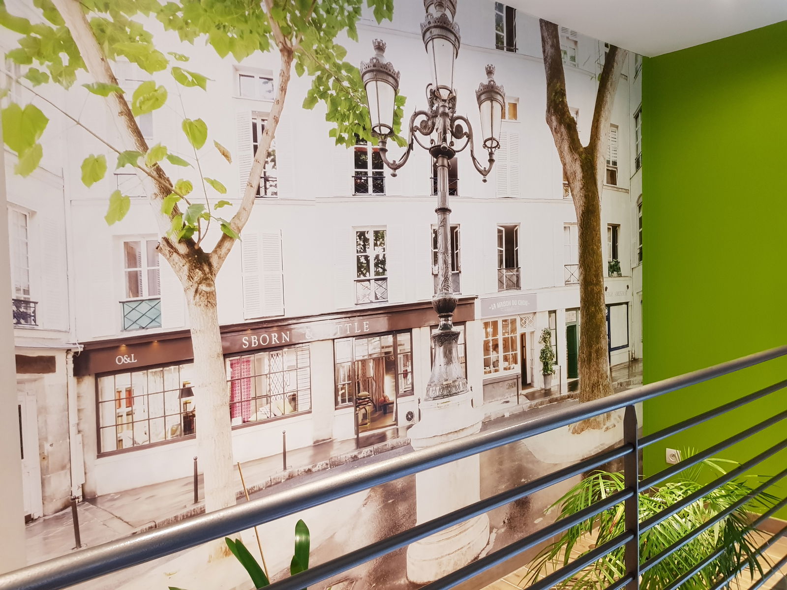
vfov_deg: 53.1
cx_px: 394
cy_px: 295
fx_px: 591
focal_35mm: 26
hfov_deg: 67.3
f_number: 1.7
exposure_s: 1/15
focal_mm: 4.2
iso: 250
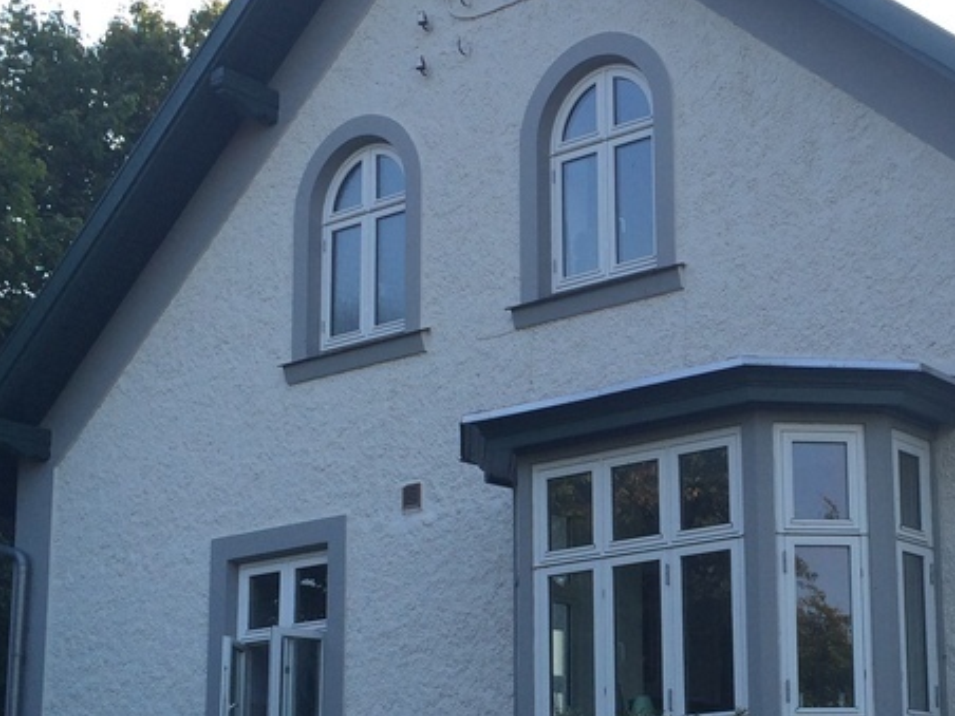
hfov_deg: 27.8
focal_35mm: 68
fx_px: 1876
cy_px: 522
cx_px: 794
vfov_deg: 21.5
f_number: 2.2
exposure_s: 1/612
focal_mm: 4.12
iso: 32
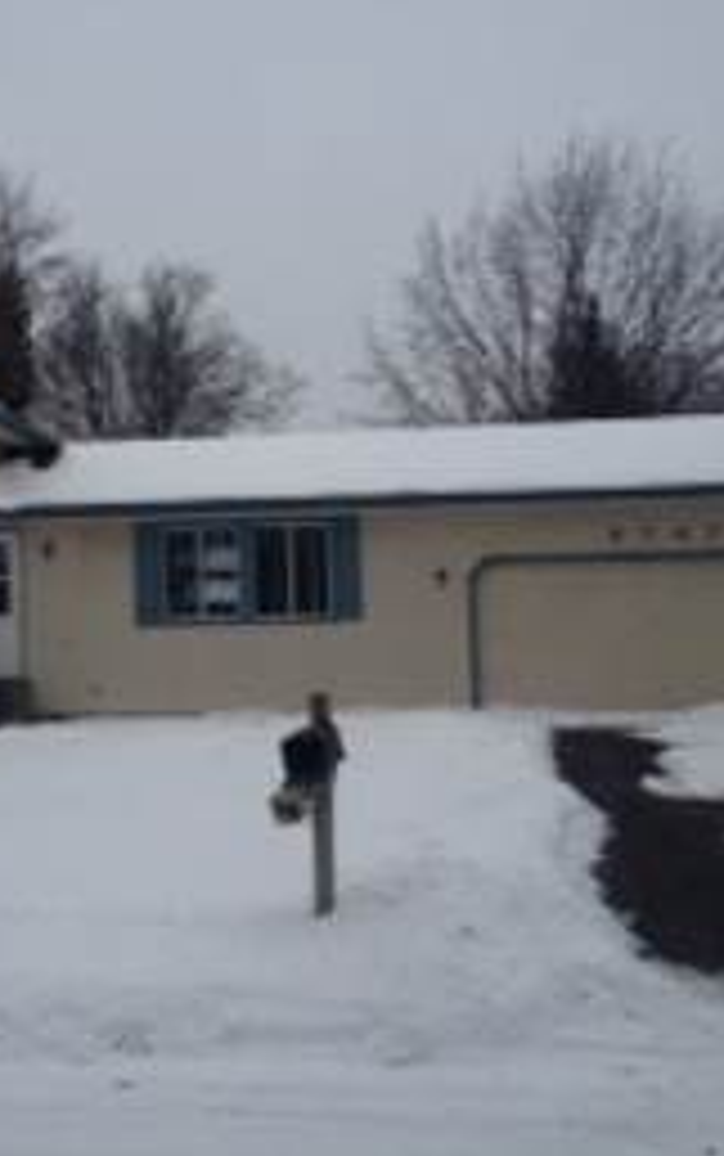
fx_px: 1576
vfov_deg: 40.3
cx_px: 216
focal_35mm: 50
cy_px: 576
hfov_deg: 25.7
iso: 50
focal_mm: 4.28
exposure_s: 1/945
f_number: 2.4
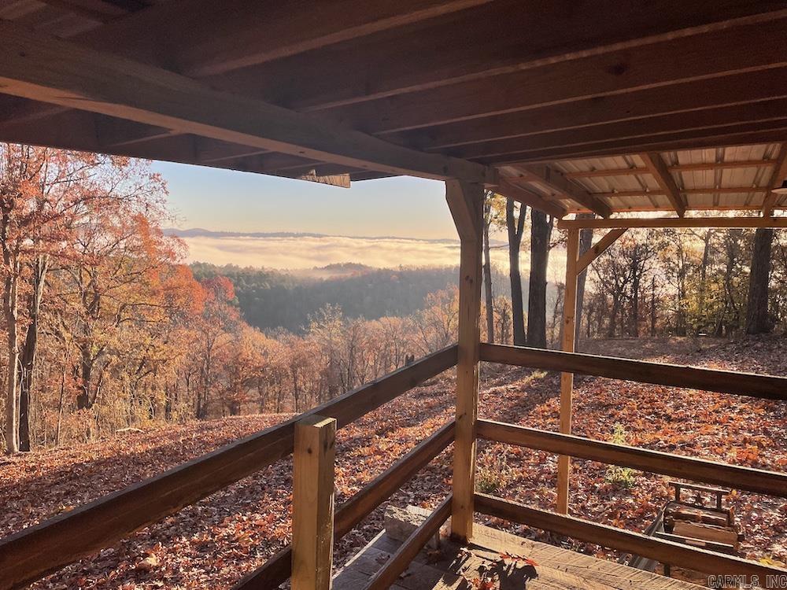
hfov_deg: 67.3
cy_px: 295
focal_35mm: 26
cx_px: 394
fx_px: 591
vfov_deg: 53.1
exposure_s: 1/2092
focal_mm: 4.2
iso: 32
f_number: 1.6
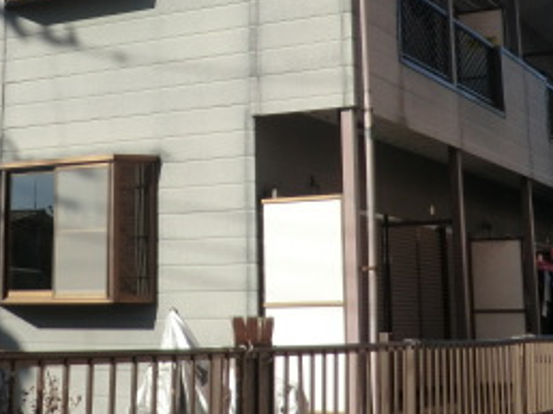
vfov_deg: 20.0
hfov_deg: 26.8
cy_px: 43
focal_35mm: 72
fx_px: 1149
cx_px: 156
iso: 80
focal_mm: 5.2
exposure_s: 1/800
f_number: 3.5
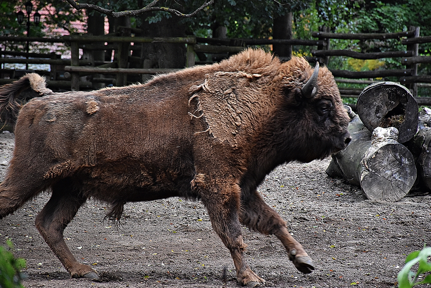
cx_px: 216
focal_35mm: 210
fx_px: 2514
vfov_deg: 6.5
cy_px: 144
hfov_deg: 9.8
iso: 1800
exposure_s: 1/500
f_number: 5.6
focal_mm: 140
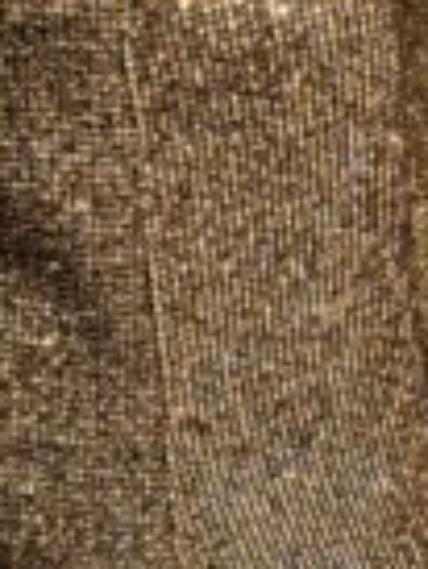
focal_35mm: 67
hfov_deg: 21.4
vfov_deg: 28.9
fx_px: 1103
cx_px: 403
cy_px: 253
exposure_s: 1/20
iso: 1000
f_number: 1.8
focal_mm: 5.54
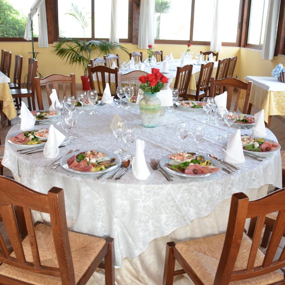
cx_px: 140
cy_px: 144
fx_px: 326
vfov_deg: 47.2
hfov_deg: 47.2
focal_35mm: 35
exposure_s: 1/125
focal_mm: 18
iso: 500
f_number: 4.5
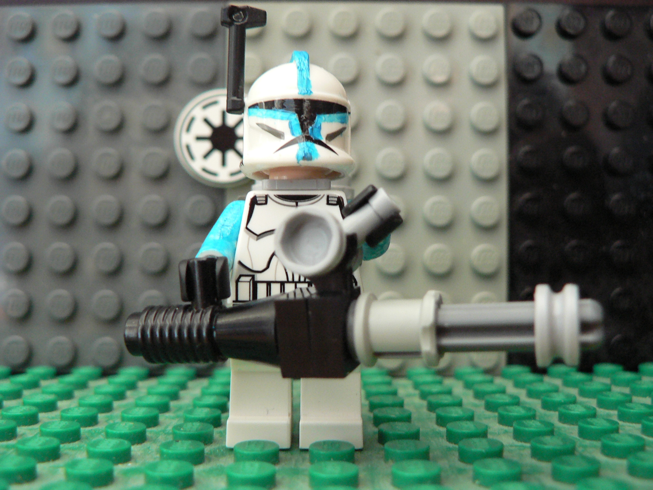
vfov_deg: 35.1
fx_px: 773
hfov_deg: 45.8
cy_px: 245
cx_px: 326
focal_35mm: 41
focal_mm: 7
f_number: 2.8
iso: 200
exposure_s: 1/4
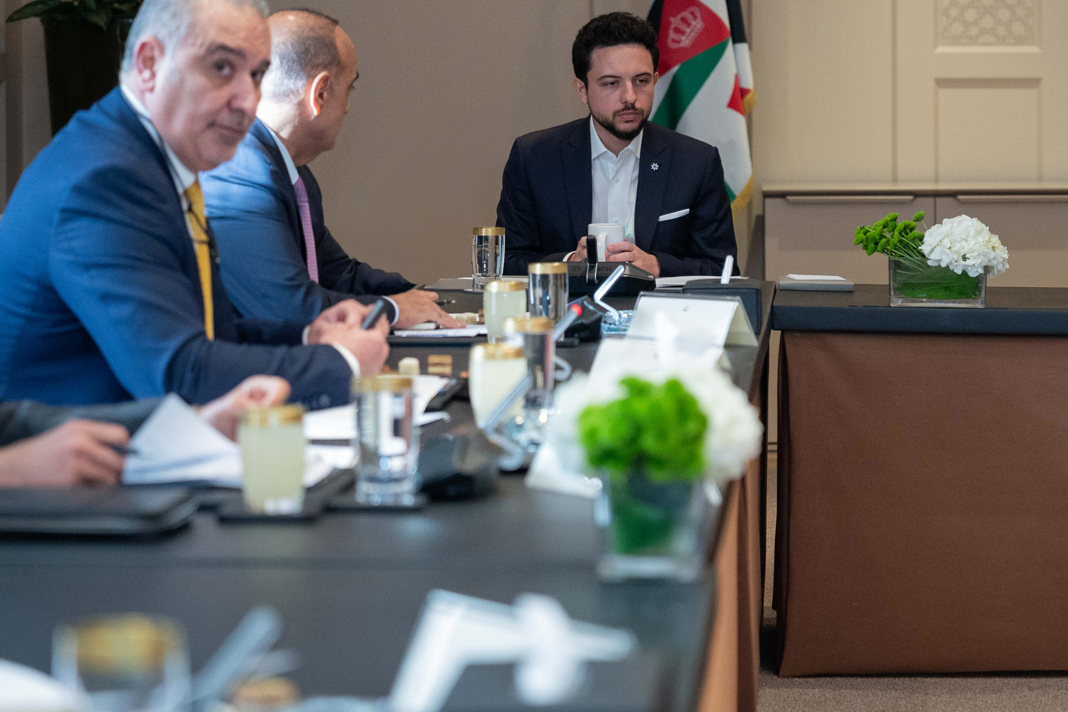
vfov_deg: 11.7
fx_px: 3471
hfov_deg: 17.5
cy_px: 207
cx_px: 702
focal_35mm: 117
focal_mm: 70
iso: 3200
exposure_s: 1/250
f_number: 2.8
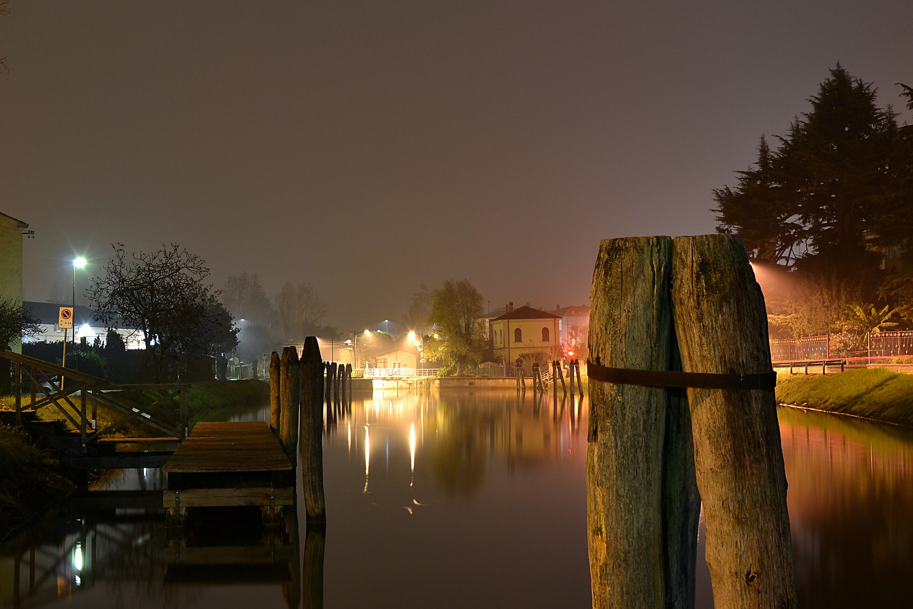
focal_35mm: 57
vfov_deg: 23.8
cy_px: 268
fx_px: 1445
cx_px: 456
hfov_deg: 35.1
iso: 200
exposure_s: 30
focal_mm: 30
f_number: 8
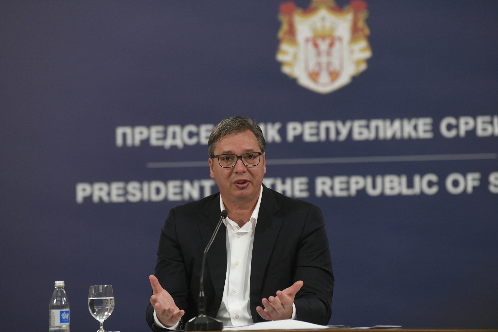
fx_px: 2766
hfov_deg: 10.3
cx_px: 249
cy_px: 166
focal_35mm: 200
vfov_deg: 6.9
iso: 2000
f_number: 4
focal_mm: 200
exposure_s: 1/160
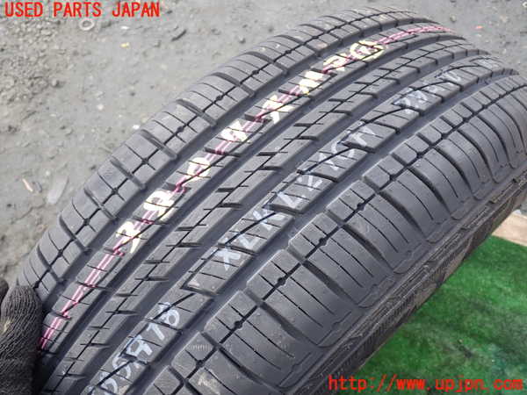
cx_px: 264
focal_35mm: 30
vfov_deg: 46.8
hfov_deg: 60.0
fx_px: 457
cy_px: 198
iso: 100
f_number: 2.3
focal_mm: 5.4
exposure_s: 1/80
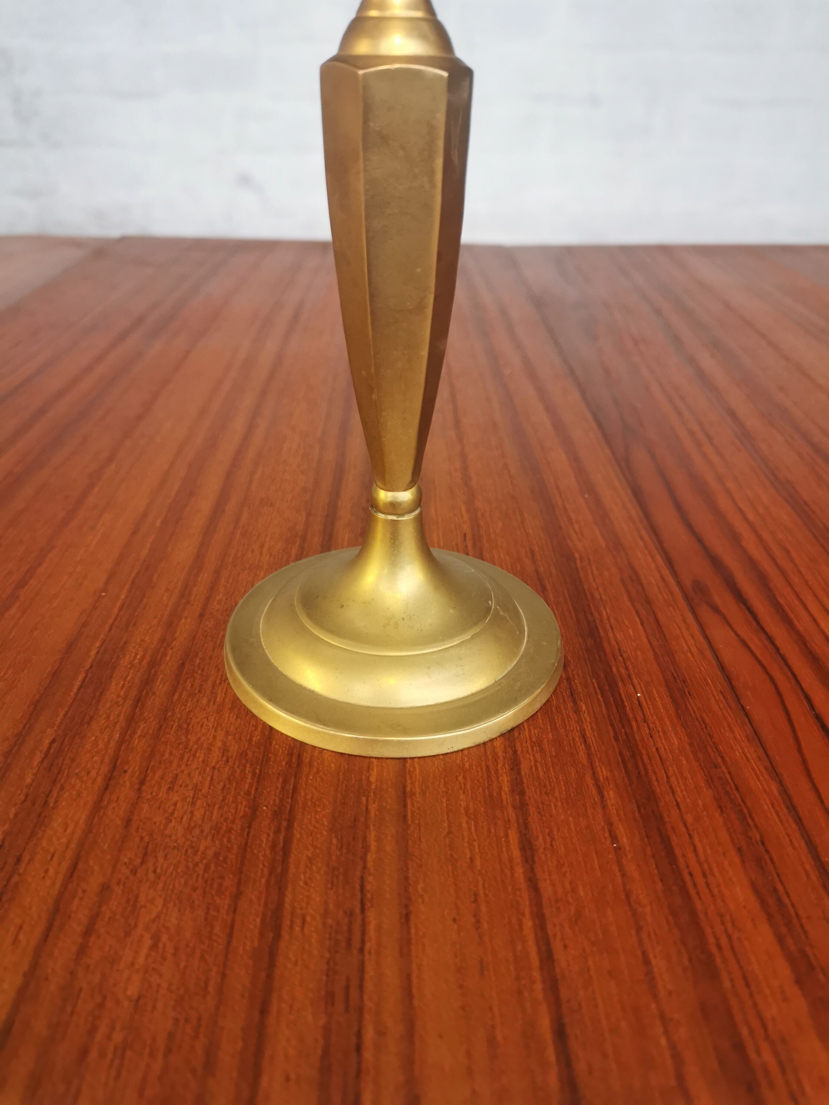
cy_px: 552
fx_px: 862
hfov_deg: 51.4
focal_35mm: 27
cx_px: 414
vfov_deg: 65.3
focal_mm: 5.58
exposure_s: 1/50
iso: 250
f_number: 1.8
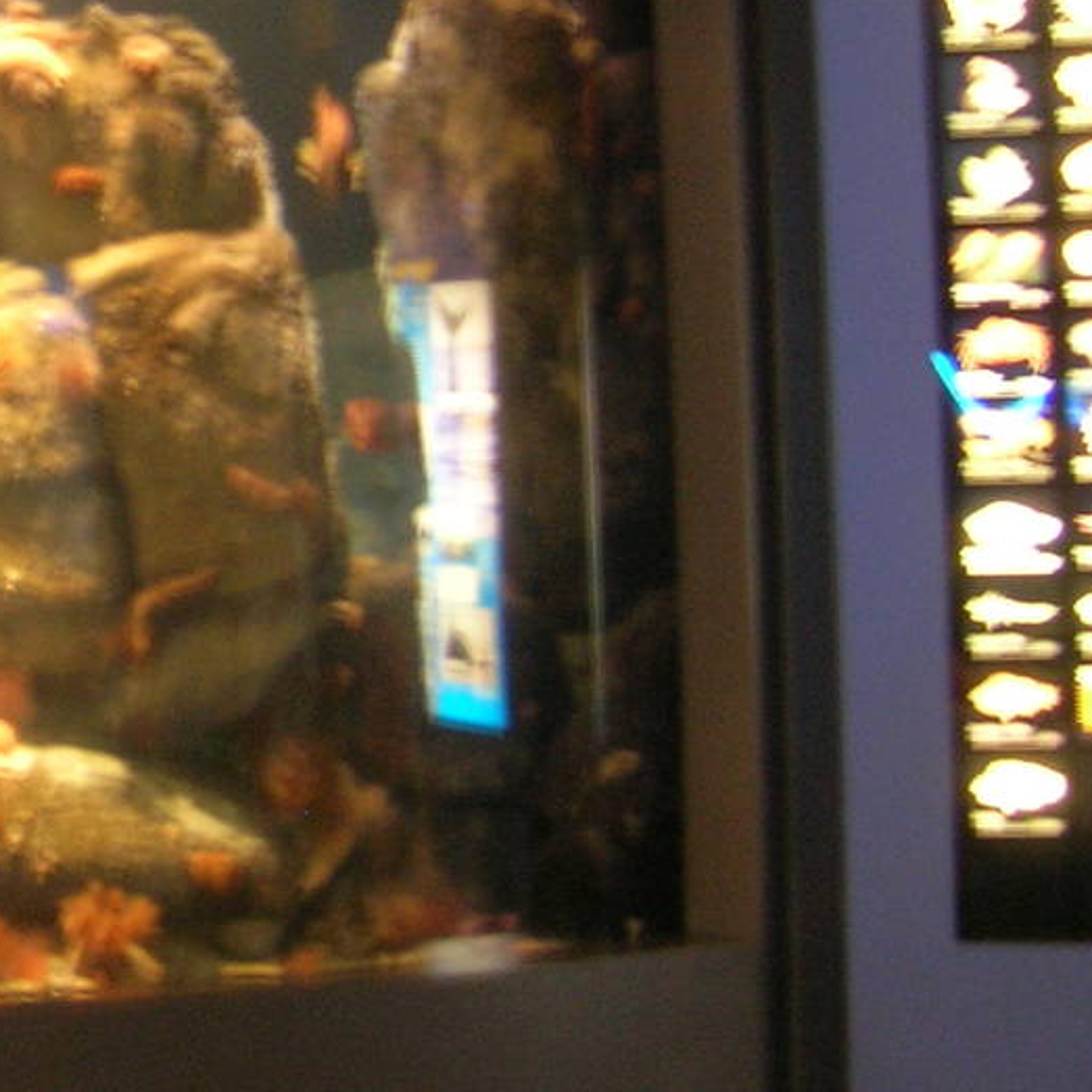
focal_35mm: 92
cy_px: 157
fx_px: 3284
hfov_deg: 17.2
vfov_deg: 18.6
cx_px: -497
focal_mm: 5.7
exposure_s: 2
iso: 100
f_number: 2.9
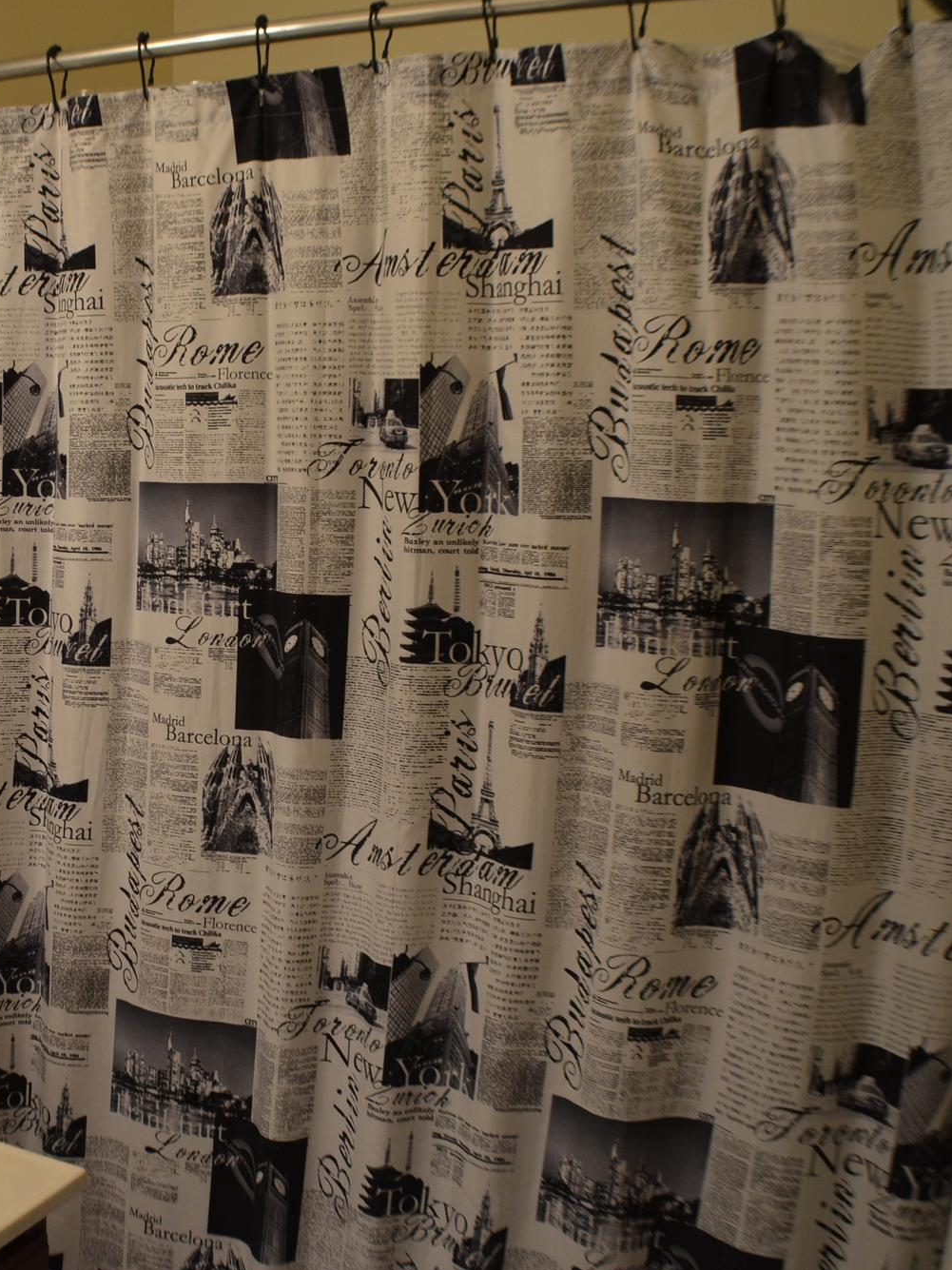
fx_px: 1944
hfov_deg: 26.4
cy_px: 642
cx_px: 64
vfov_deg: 36.2
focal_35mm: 53
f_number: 4
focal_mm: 24
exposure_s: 1/60
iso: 560
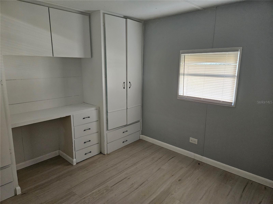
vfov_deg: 58.9
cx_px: 136
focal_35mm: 23
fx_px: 181
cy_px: 102
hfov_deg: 73.9
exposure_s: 1/240
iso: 800
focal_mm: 5.4
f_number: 1.8
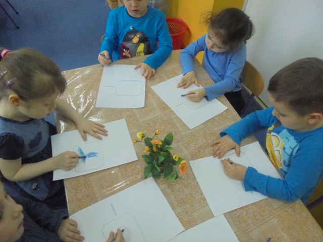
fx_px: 243
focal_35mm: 26
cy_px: 121
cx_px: 162
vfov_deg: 53.1
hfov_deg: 67.3
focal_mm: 4.6
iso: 640
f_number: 3.5
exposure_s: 1/60
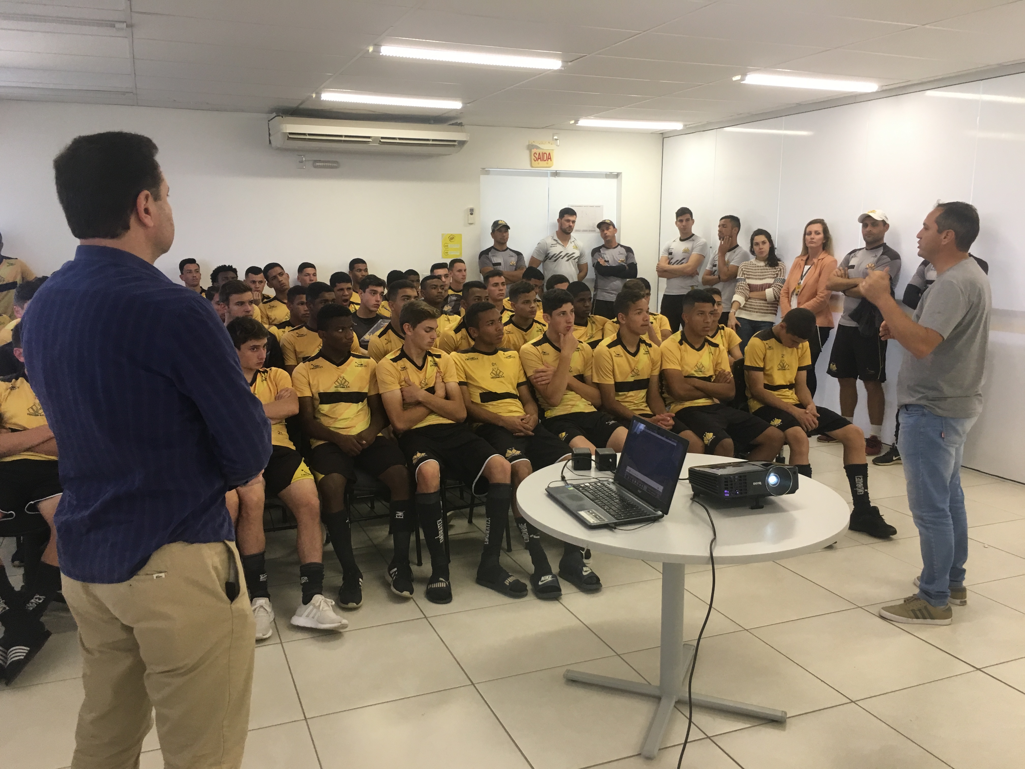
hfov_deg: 61.7
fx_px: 859
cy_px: 384
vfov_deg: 48.2
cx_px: 512
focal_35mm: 29
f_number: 2.2
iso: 40
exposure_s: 1/30
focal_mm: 4.15
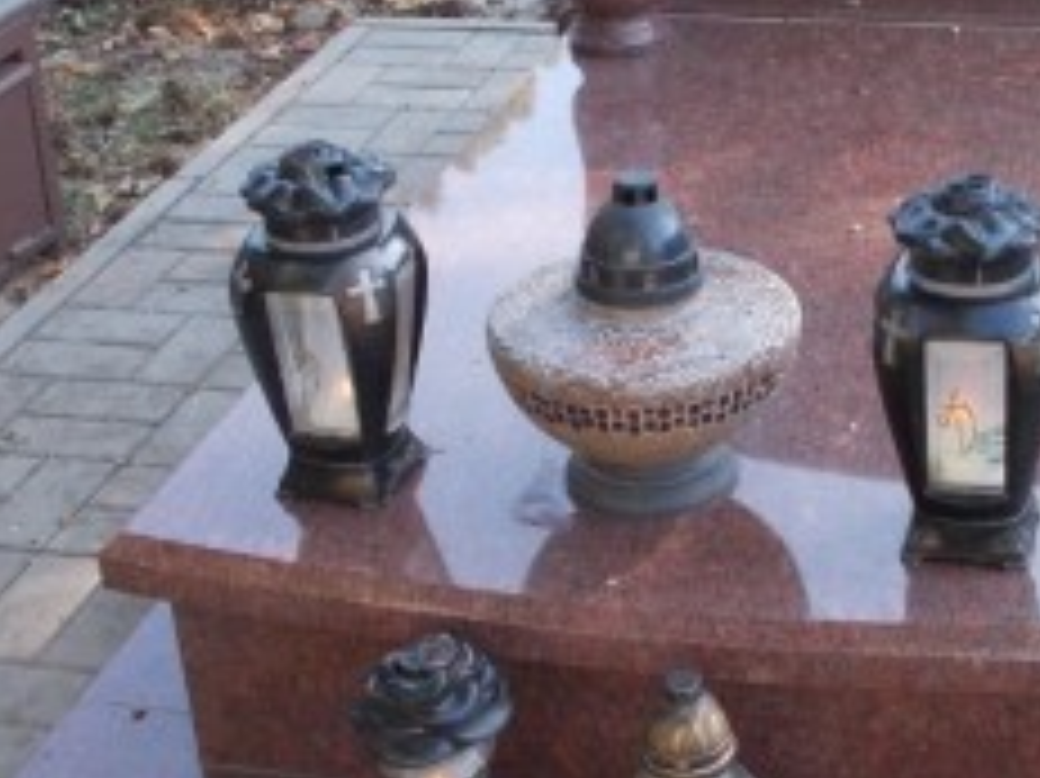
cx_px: 711
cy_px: 279
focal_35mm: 72
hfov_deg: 26.9
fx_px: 2162
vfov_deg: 20.4
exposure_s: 1/250
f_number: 3.2
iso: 220
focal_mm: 4.6
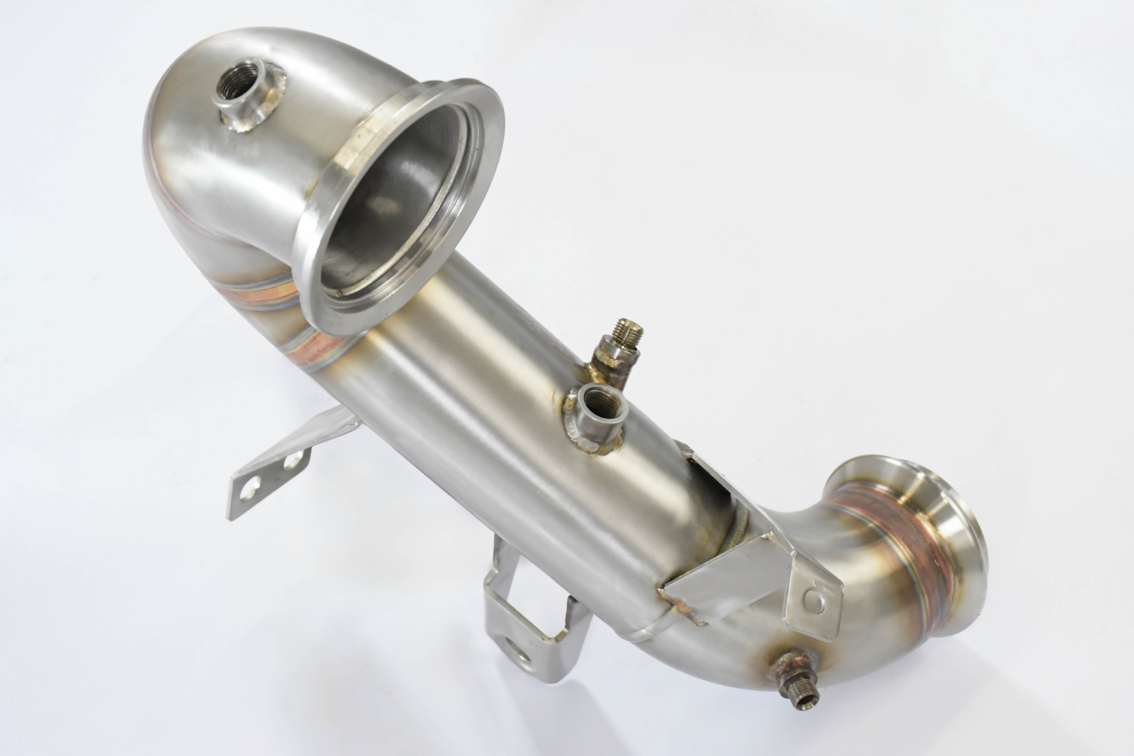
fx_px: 2457
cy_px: 378
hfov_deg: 26.0
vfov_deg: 17.5
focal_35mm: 78
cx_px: 567
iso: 3200
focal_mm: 52
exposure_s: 1/200
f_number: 9
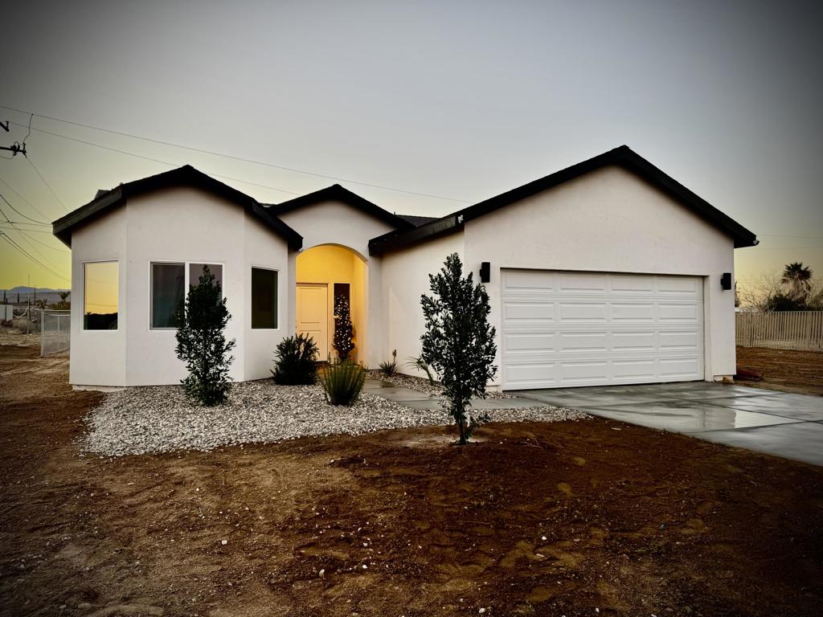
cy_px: 308
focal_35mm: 24
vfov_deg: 56.8
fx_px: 571
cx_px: 412
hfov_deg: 71.6
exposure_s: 1/121
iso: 80
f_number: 1.78
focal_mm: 6.76
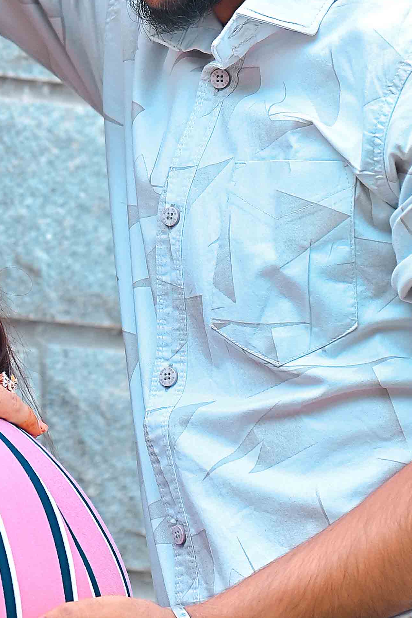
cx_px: 47
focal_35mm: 630
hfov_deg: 2.2
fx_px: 10816
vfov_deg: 3.3
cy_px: 178
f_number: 2.8
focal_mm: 200
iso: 100
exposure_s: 1/250
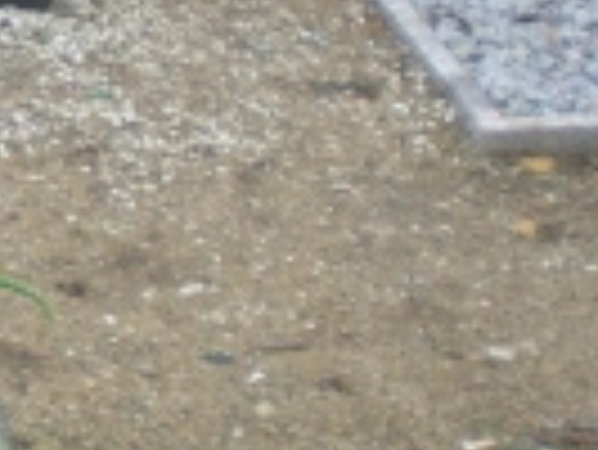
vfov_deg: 8.1
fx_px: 3164
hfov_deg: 10.2
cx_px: -445
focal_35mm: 183
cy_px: 54
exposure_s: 1/100
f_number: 3.1
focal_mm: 6.3
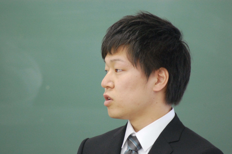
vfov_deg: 3.0
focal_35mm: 450
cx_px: 116
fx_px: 2897
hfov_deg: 4.6
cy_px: 77
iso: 1600
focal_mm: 300
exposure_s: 1/50
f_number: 5.6
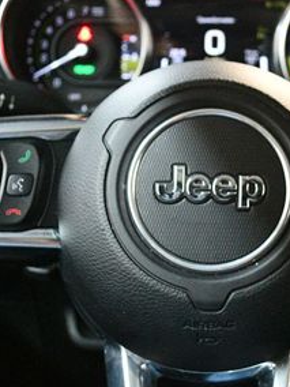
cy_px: 200
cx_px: 216
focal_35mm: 65
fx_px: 726
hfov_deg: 22.4
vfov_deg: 29.8
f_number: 3.8
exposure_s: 1/60
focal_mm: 20
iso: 9000
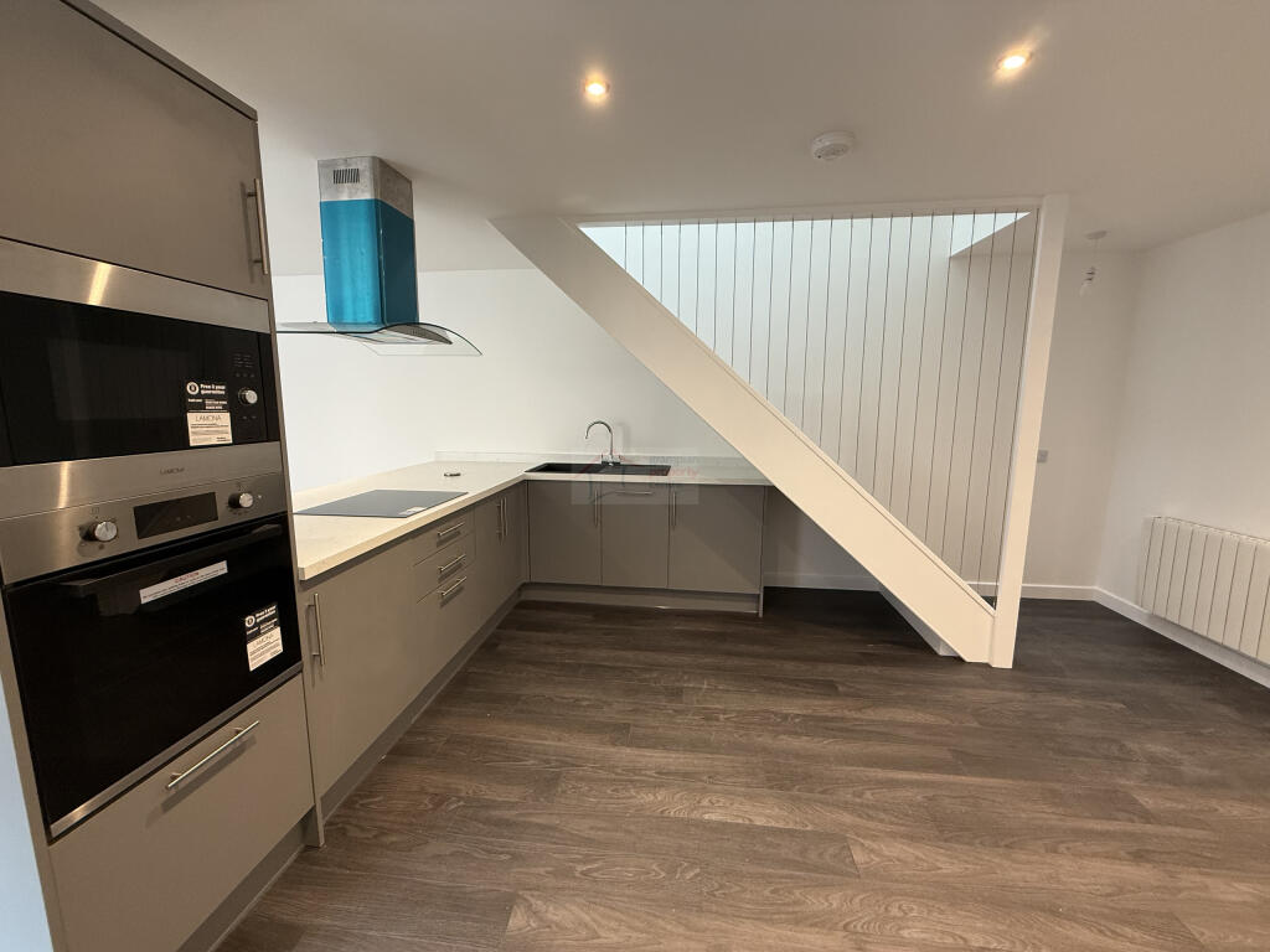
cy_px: 476
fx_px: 514
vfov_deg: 85.7
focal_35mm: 14
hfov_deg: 102.1
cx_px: 635
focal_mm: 2.22
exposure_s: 1/100
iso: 250
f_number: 2.2
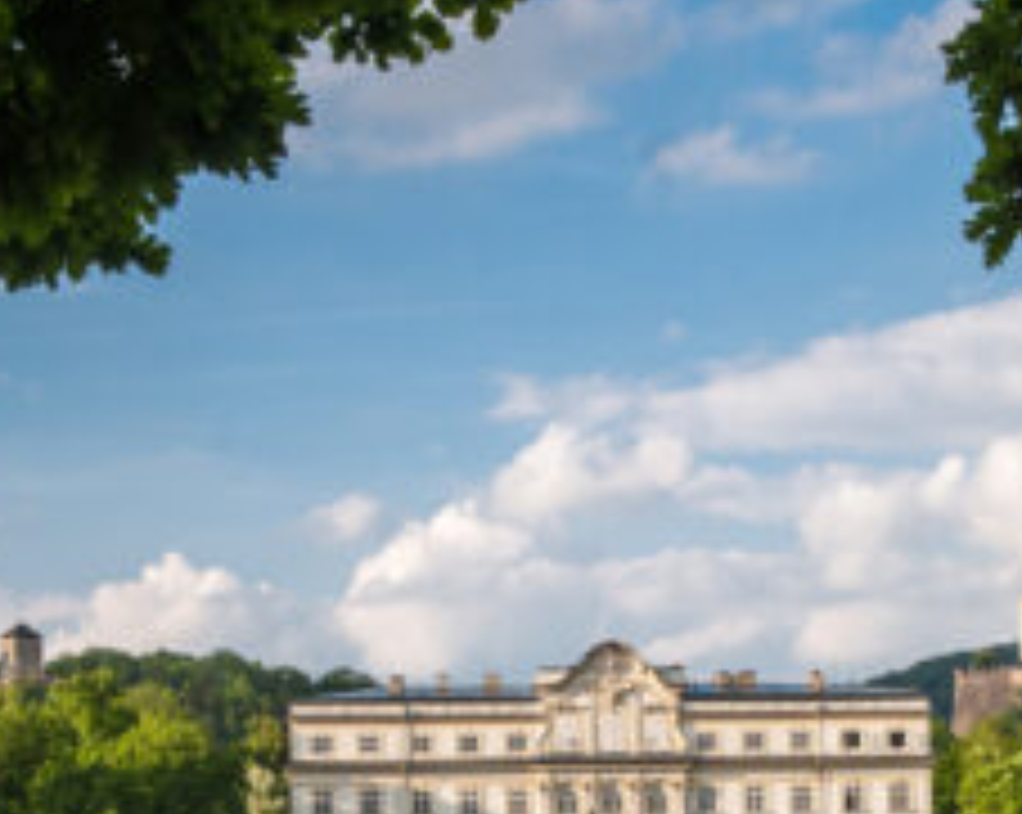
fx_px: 3202
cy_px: 827
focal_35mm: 106
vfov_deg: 14.3
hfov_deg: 18.1
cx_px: 621
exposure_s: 1/180
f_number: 9.5
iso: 200
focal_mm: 40
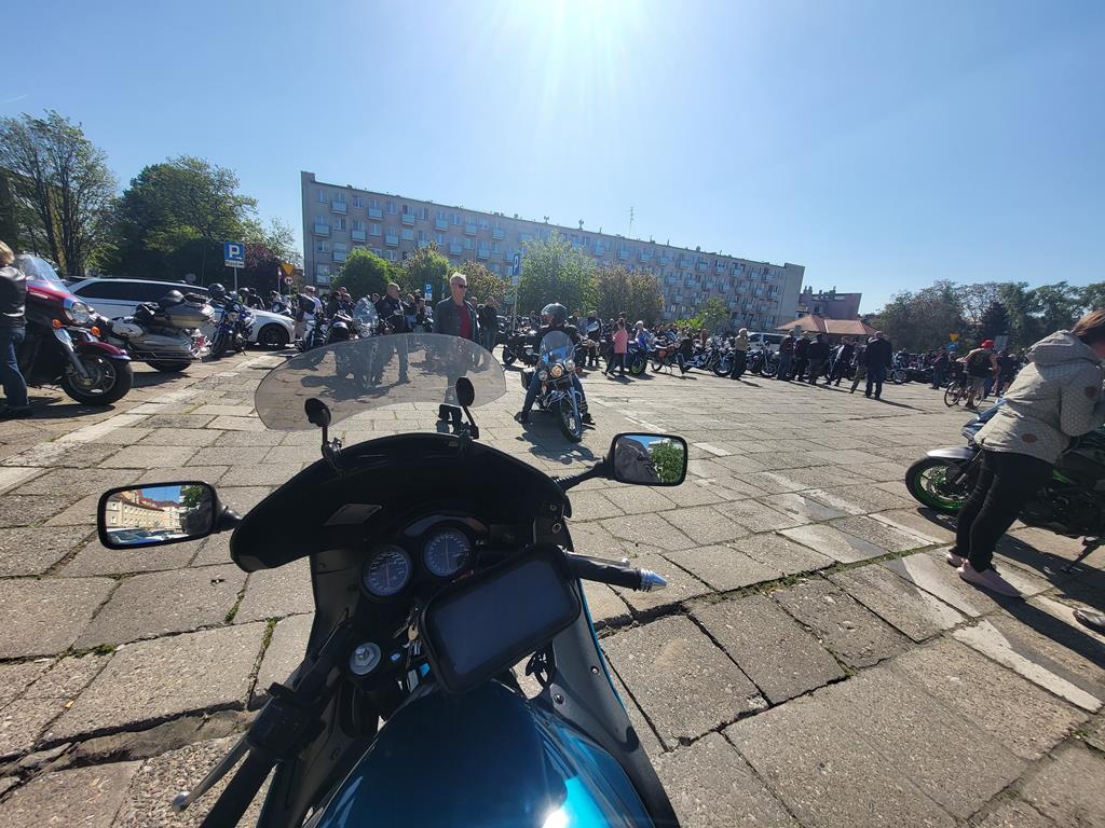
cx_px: 552
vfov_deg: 89.9
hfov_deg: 106.2
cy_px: 414
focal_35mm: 13
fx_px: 415
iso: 32
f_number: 2.2
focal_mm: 1.74
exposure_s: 1/1453
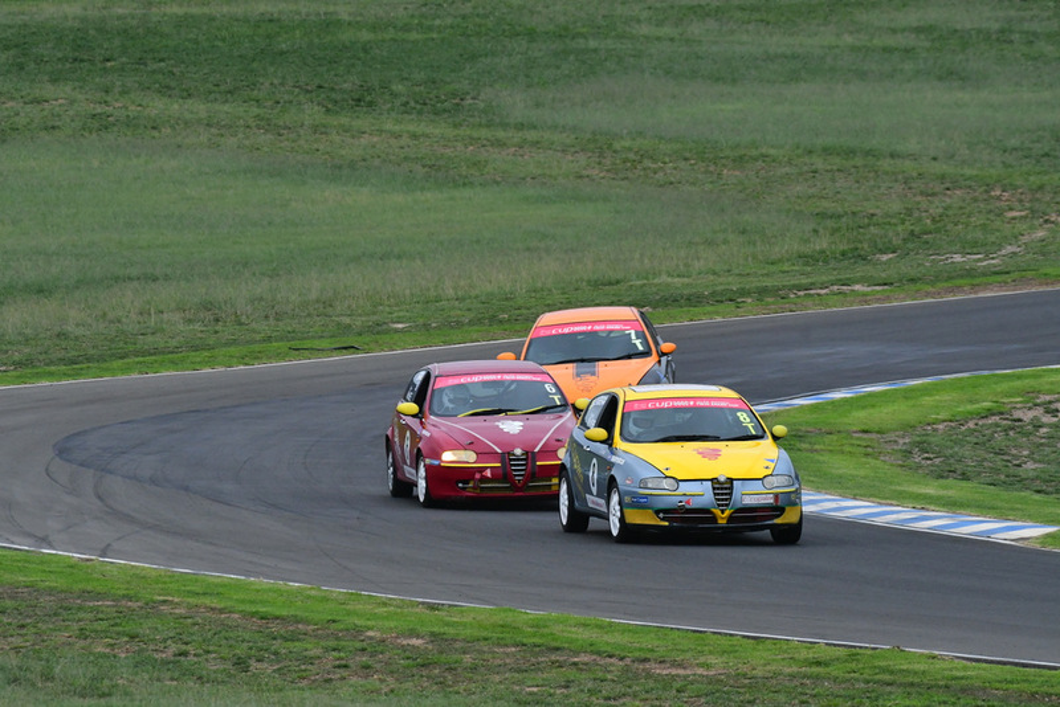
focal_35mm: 540
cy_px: 354
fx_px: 15905
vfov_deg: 2.5
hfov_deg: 3.8
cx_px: 530
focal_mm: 360
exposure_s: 1/640
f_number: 10
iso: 2000
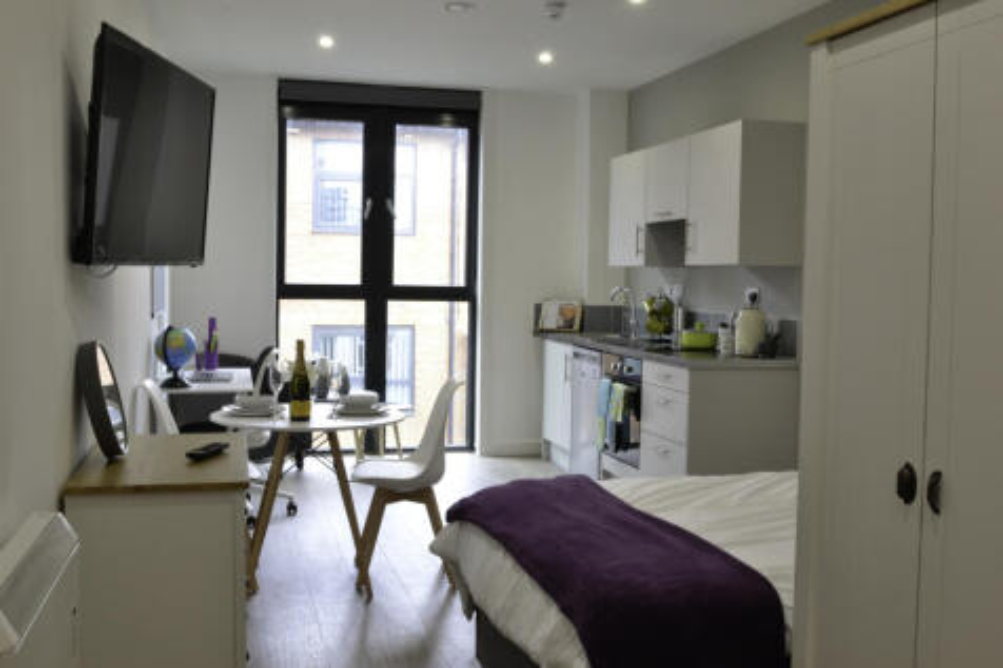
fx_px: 1003
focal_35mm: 36
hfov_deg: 53.1
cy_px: 334
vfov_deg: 36.8
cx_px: 502
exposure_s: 2.5
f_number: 18
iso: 100
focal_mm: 24
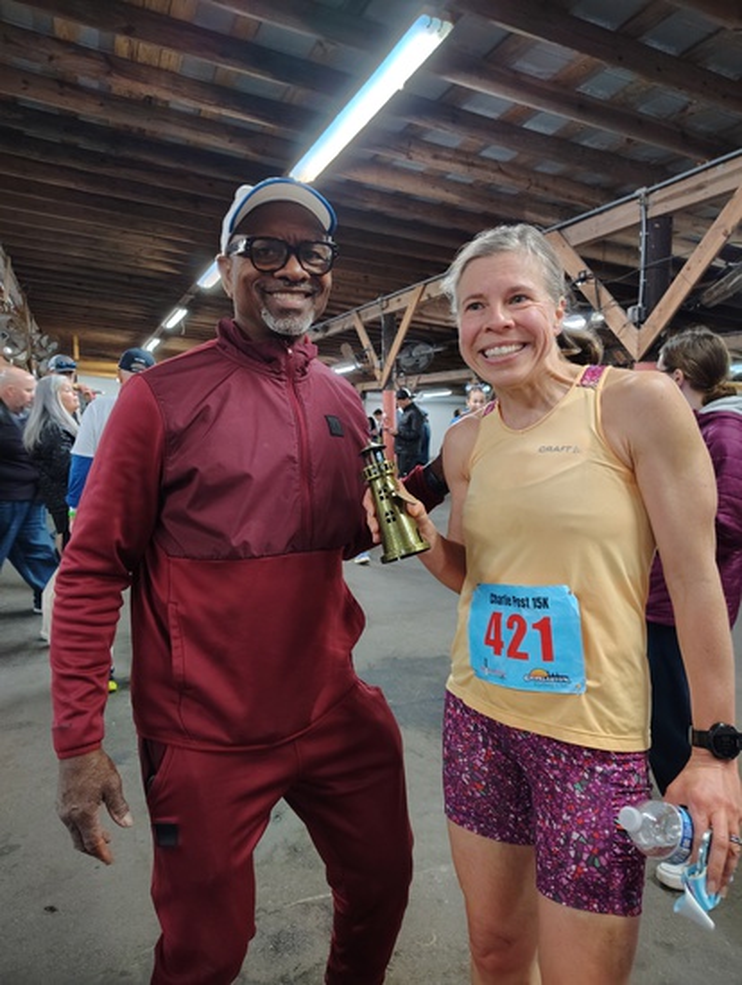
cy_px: 492
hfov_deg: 56.9
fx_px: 684
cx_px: 371
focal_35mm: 24
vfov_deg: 71.5
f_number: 1.8
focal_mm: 5.56
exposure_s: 1/30
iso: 2316
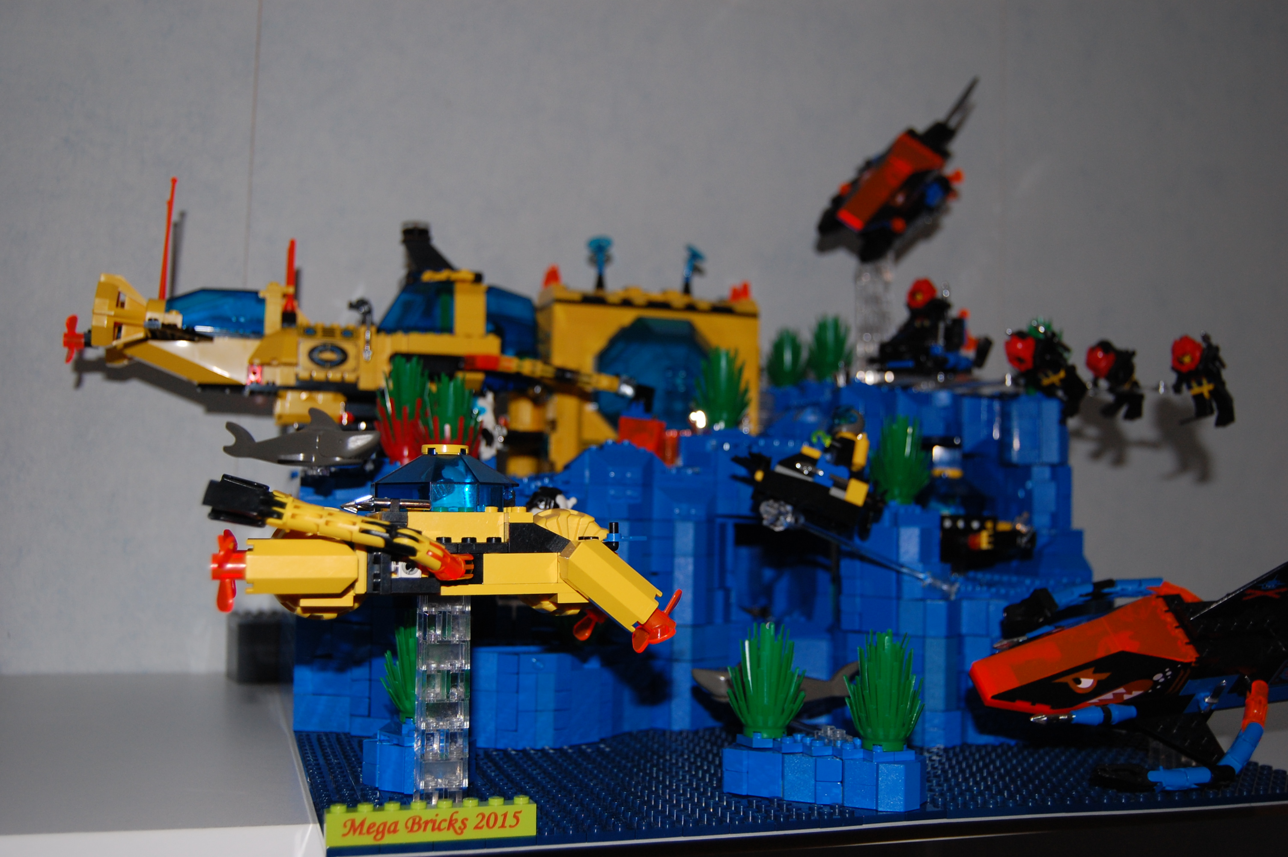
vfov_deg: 34.1
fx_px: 1394
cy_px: 428
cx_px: 644
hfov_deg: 49.6
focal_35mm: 39
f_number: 4
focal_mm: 26
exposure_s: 1/60
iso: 400
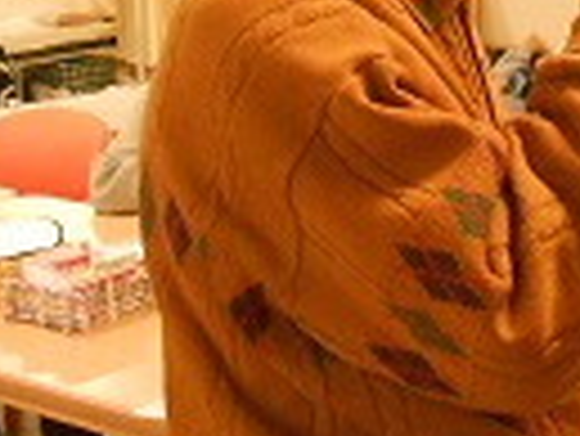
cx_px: 504
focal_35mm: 91
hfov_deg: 21.1
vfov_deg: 15.2
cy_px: -198
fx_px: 1526
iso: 800
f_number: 3.8
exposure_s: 1/20
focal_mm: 5.3
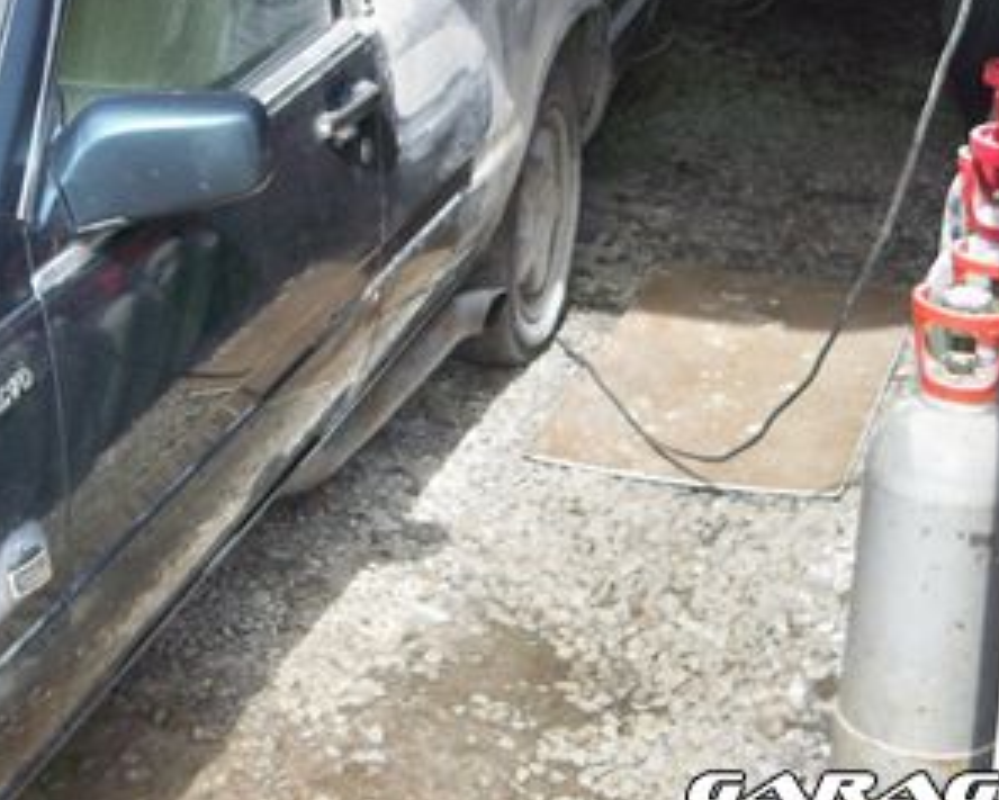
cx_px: 186
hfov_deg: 24.9
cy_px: 103
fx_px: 2218
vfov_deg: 20.1
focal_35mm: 75
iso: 100
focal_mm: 7.9
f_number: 3.1
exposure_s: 1/320
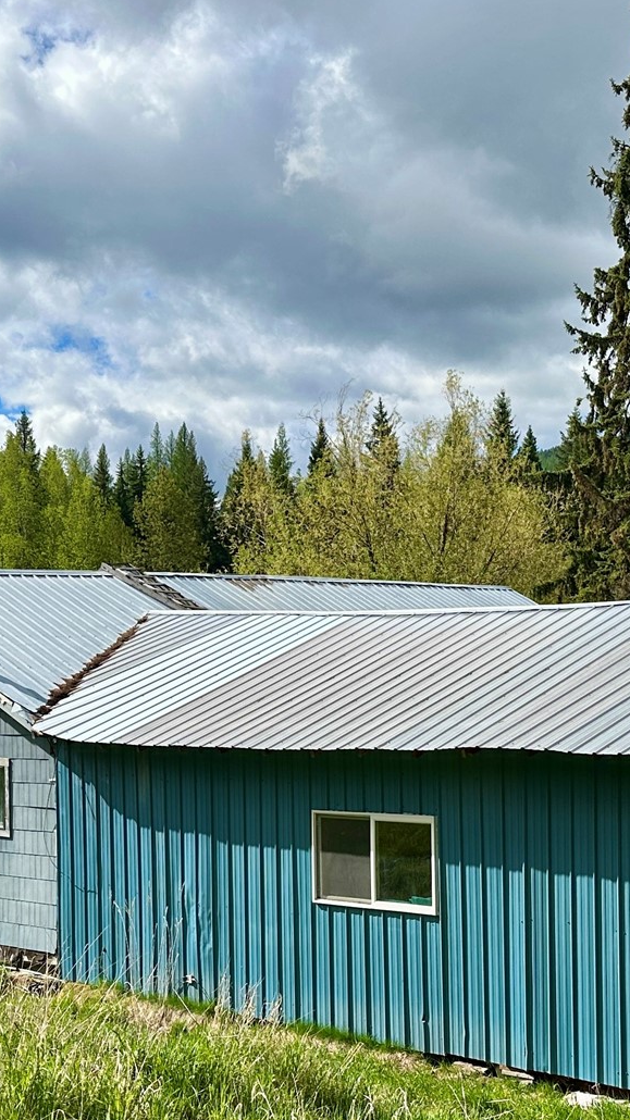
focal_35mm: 52
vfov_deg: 39.5
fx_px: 1545
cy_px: 736
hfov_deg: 23.0
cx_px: 325
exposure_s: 1/5525
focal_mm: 6.86
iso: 80
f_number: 1.78
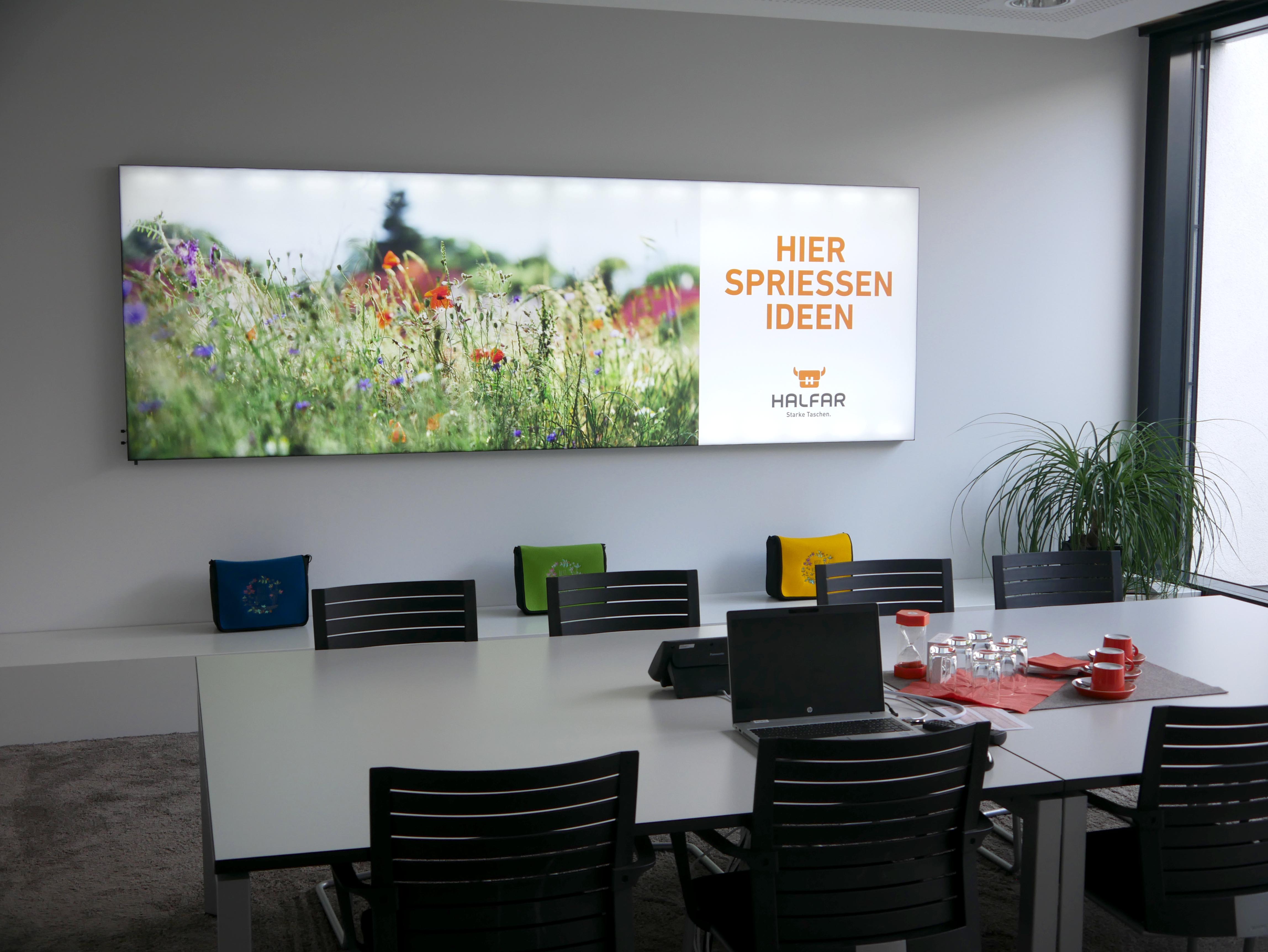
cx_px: 634
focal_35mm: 42
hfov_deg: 44.8
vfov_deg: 34.4
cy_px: 476
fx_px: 1539
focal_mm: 21
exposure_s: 1/60
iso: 200
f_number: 4.3
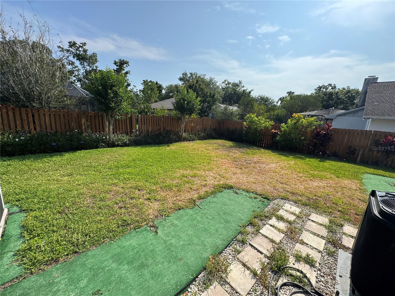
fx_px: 160
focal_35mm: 14
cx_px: 198
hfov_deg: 102.1
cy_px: 148
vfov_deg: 85.7
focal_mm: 2.22
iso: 50
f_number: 2.2
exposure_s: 1/1370
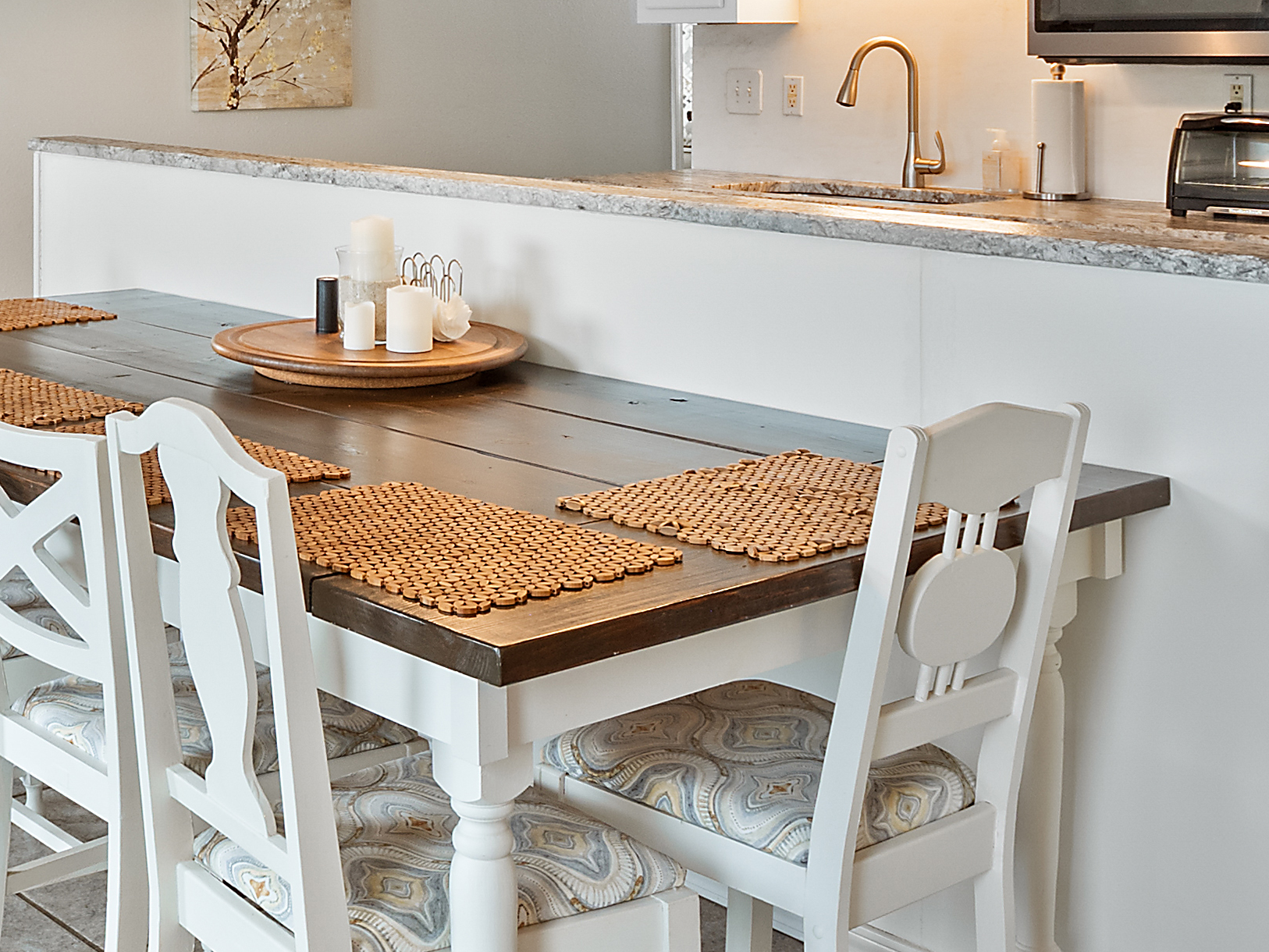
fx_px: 1870
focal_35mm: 51
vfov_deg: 27.3
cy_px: 47
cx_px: 295
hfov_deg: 36.5
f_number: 5.6
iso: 200
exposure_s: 1/5
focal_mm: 8
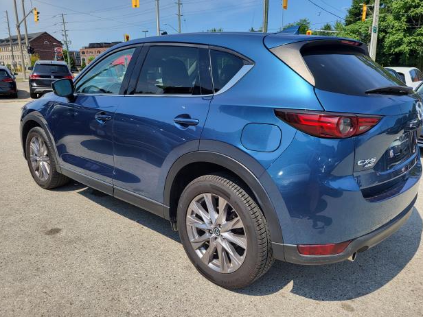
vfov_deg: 51.3
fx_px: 330
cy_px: 153
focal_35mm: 27
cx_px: 216
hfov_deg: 65.3
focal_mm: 5.4
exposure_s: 1/1686
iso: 40
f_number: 1.8
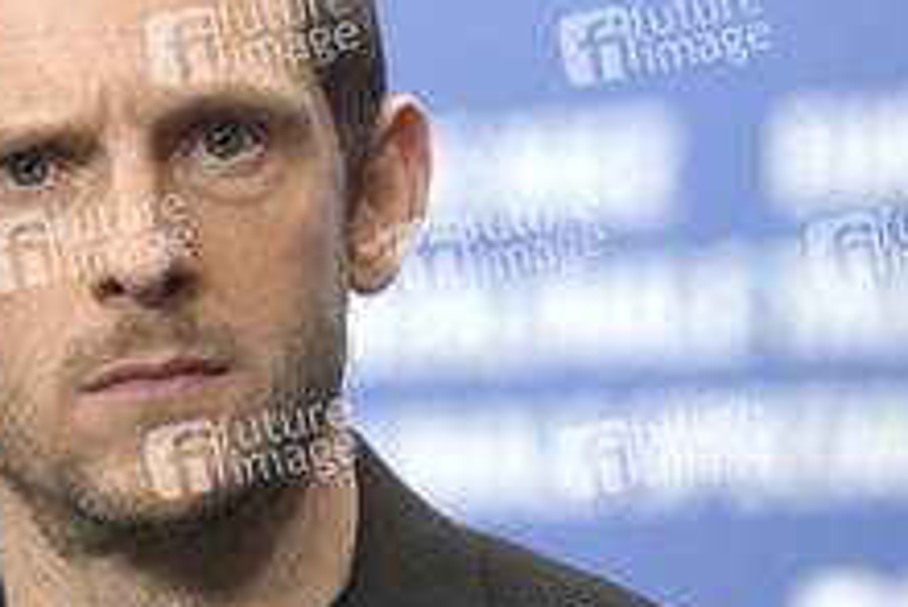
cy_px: 347
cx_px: 142
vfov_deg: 3.4
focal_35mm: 409
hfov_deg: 5.0
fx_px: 10322
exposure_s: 1/320
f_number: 4
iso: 1000
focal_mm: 200
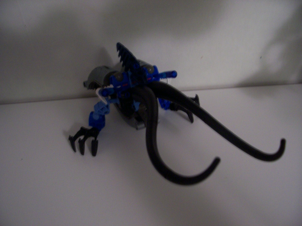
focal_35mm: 34
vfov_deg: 41.8
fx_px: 297
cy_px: 113
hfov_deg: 54.0
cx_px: 151
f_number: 2.7
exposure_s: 1/8
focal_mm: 5.6
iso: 160
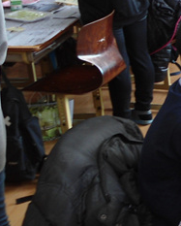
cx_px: 375
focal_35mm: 87
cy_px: 70
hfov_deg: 14.4
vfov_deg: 21.8
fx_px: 581
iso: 100
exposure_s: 1/30
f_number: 2.8
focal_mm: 4.7
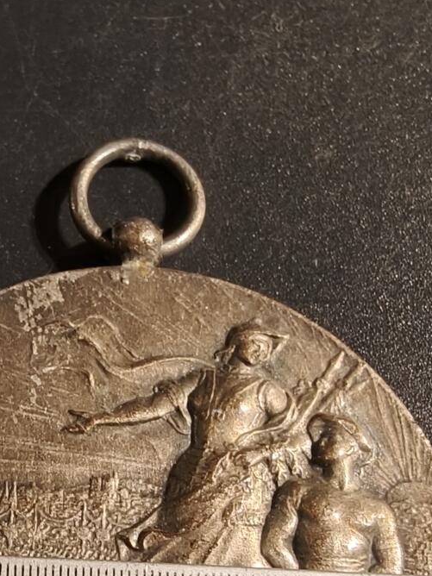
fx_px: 1032
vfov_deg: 27.1
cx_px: 167
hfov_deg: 23.6
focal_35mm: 62
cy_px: 715
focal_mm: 2.32
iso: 160
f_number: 2
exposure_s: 1/100
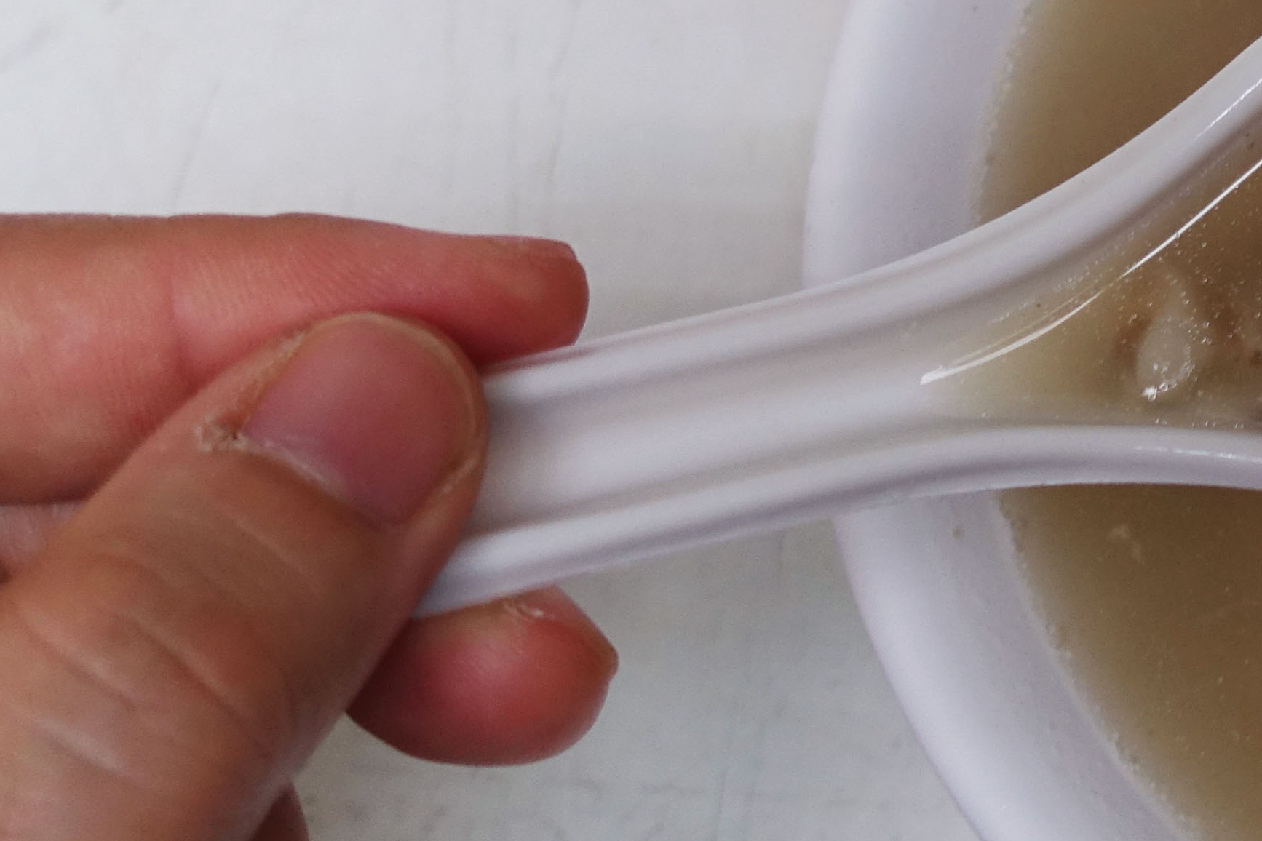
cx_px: 1769
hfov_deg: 18.4
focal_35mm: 101
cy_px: -324
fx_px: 3540
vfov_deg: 13.0
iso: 125
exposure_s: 1/50
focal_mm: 11.69
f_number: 2.8
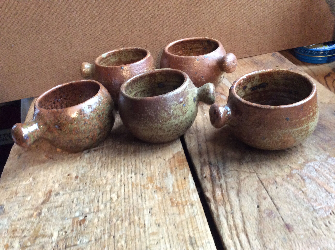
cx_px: 168
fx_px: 309
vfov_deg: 44.1
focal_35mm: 32
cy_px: 125
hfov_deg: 56.9
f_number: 2.4
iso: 250
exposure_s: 1/25
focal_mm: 3.3
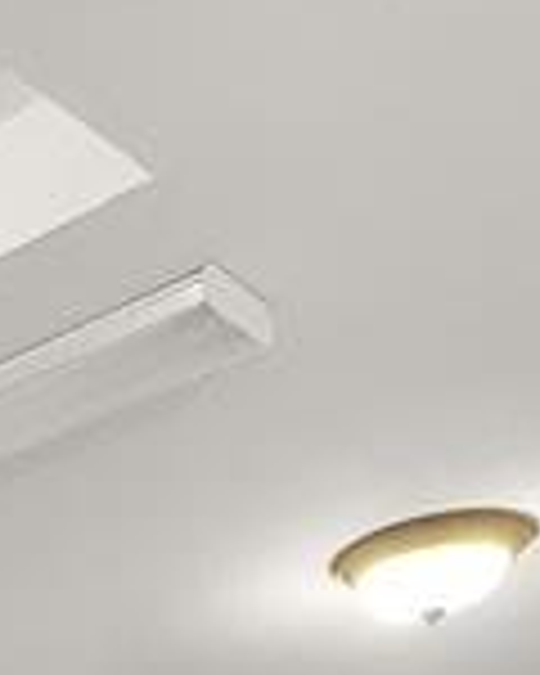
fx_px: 1918
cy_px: 1404
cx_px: -778
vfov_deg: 15.4
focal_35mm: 96
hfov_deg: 12.4
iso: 250
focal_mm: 10
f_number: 9
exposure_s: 1/1.25
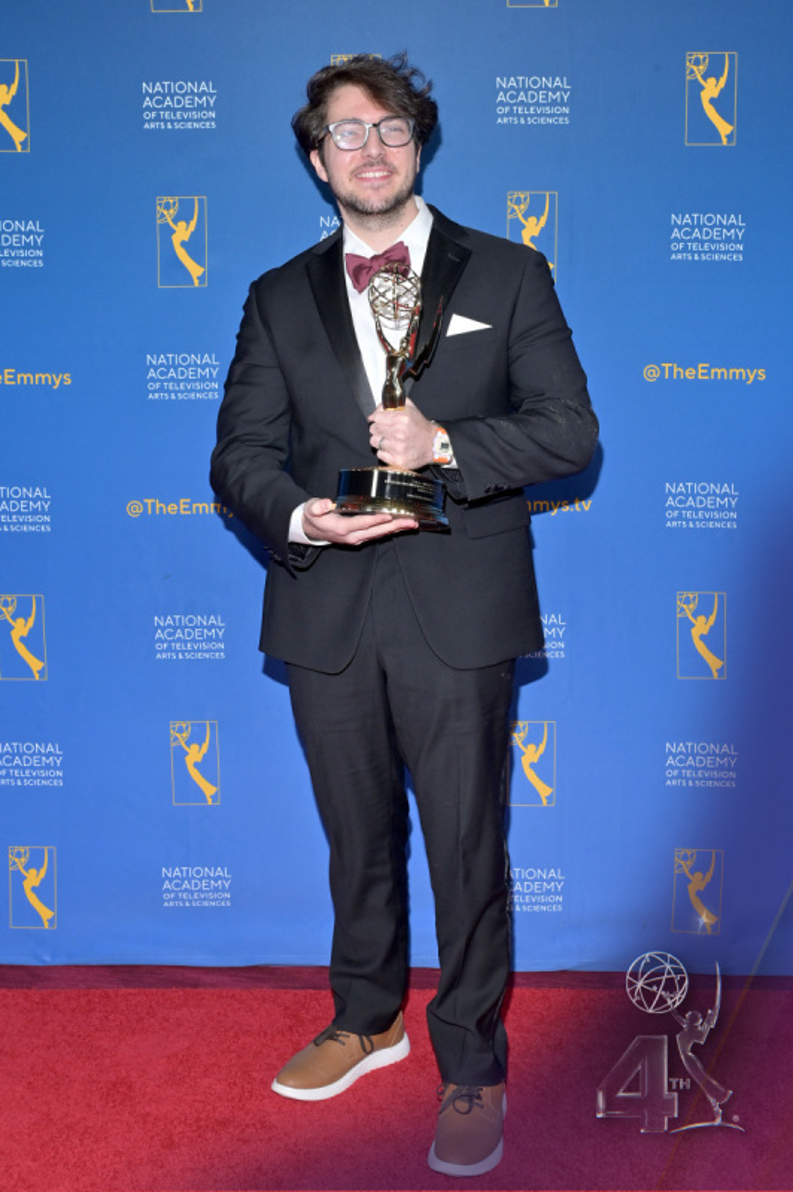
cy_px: 596
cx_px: 396
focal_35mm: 44
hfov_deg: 30.5
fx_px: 1456
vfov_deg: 44.5
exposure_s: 1/125
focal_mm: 44
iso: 1000
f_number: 10
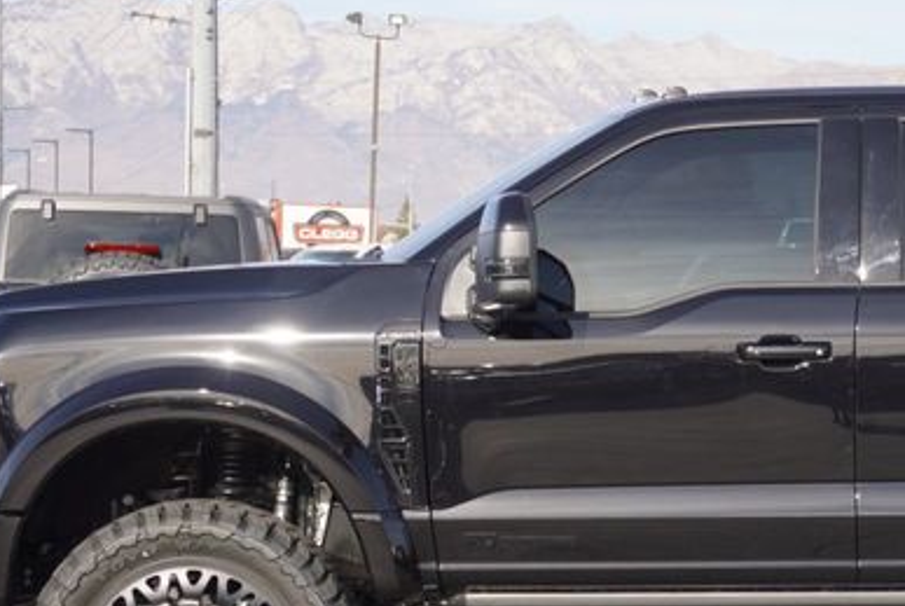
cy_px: 475
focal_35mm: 111
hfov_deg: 17.7
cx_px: 1020
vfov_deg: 12.3
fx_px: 2794
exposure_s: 1/320
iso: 100
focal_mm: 28
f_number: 5
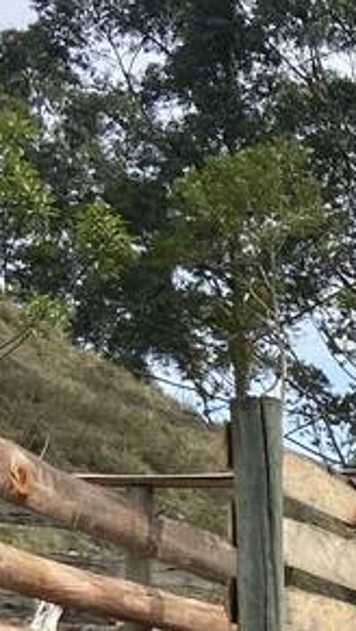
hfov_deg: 8.1
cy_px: 785
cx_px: 818
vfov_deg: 14.8
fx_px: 2346
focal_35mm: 140
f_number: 1.8
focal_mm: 4.25
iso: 32
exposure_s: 1/2358
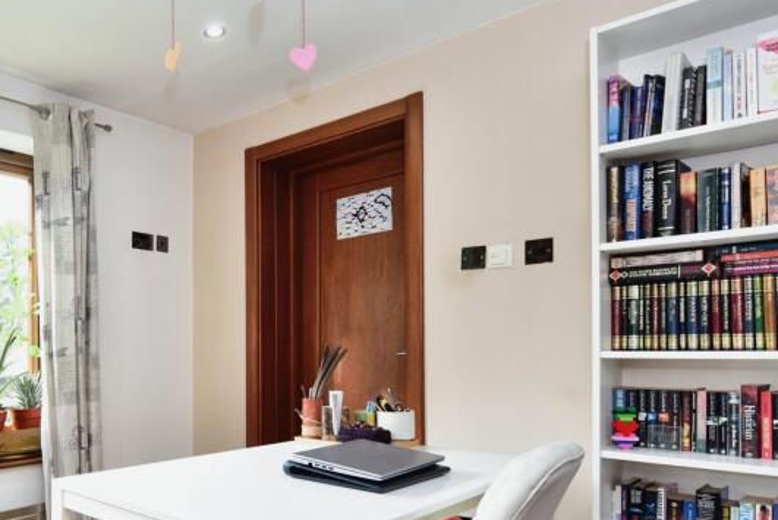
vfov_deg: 47.3
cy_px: 344
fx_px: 584
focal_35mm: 27
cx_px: 129
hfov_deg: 60.5
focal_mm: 14
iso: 400
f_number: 4
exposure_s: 1/60
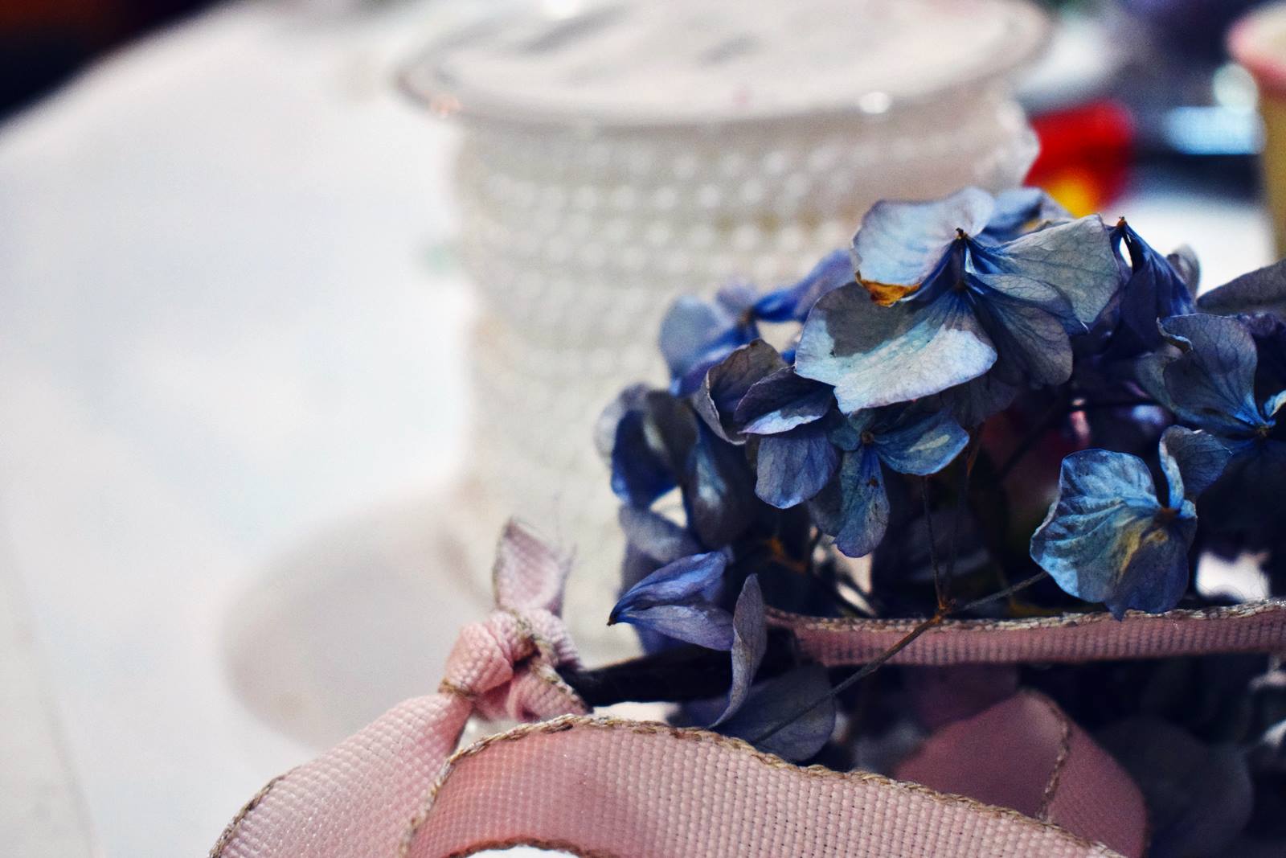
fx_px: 2143
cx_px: 643
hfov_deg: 33.4
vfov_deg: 22.6
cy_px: 429
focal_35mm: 60
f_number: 4.8
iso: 2200
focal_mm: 40
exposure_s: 1/60
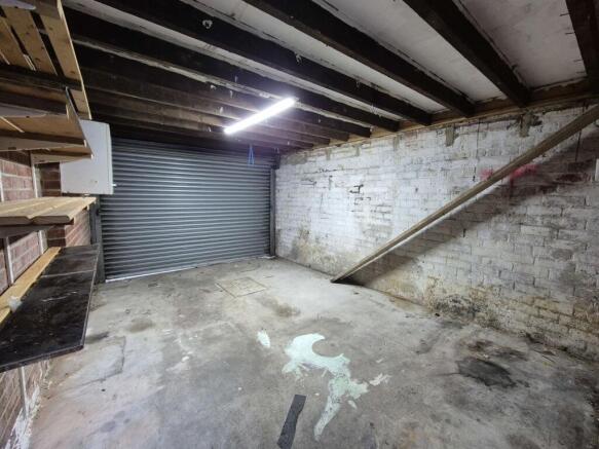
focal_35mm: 13
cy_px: 224
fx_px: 225
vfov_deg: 89.9
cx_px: 300
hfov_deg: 106.2
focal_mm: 2.2
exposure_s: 1/50
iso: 400
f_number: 2.2
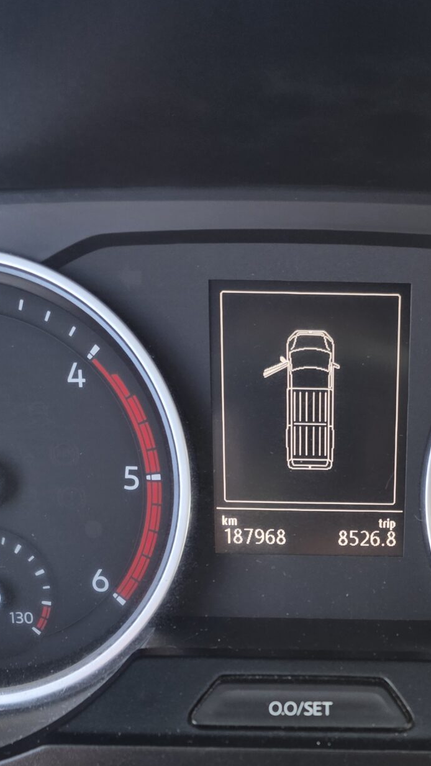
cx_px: 348
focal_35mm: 52
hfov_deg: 22.7
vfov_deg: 36.0
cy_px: 762
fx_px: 1057
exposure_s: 1/180
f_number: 1.7
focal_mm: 6.25
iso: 80
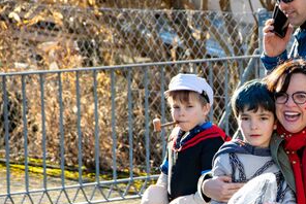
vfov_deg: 4.8
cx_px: 275
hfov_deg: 7.2
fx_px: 2441
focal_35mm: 287
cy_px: 169
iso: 800
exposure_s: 1/500
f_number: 5.6
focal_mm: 105
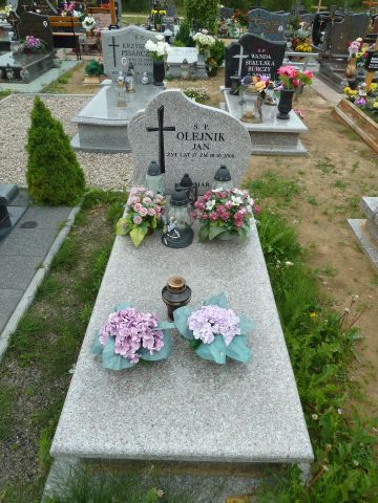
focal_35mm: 25
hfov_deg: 54.9
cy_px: 252
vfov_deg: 69.4
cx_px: 189
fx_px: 364
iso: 80
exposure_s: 1/200
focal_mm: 4.1
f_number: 4
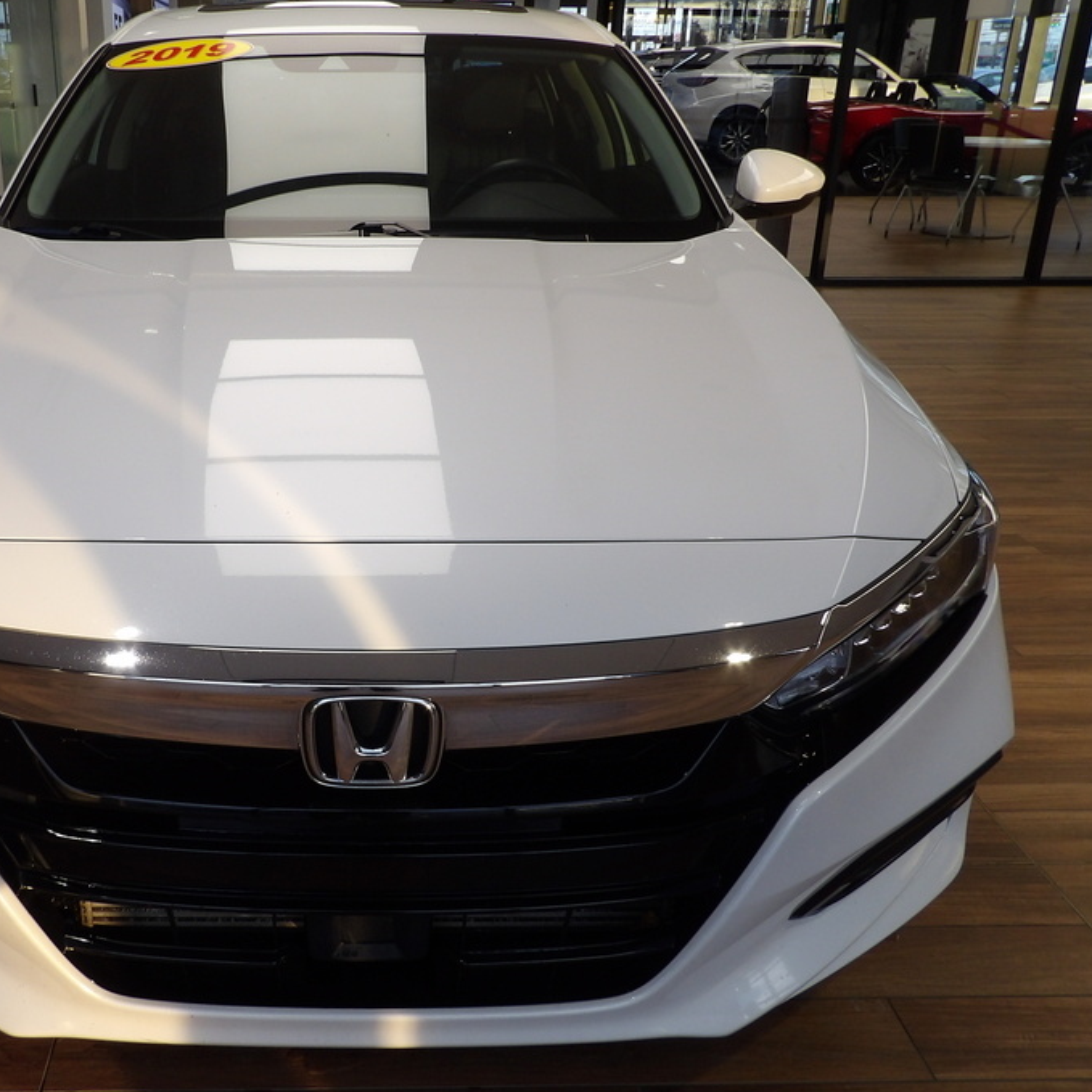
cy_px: 544
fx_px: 1142
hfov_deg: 50.1
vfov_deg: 51.1
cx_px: 352
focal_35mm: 32
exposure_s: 1/72
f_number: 3.2
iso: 100
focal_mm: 4.3
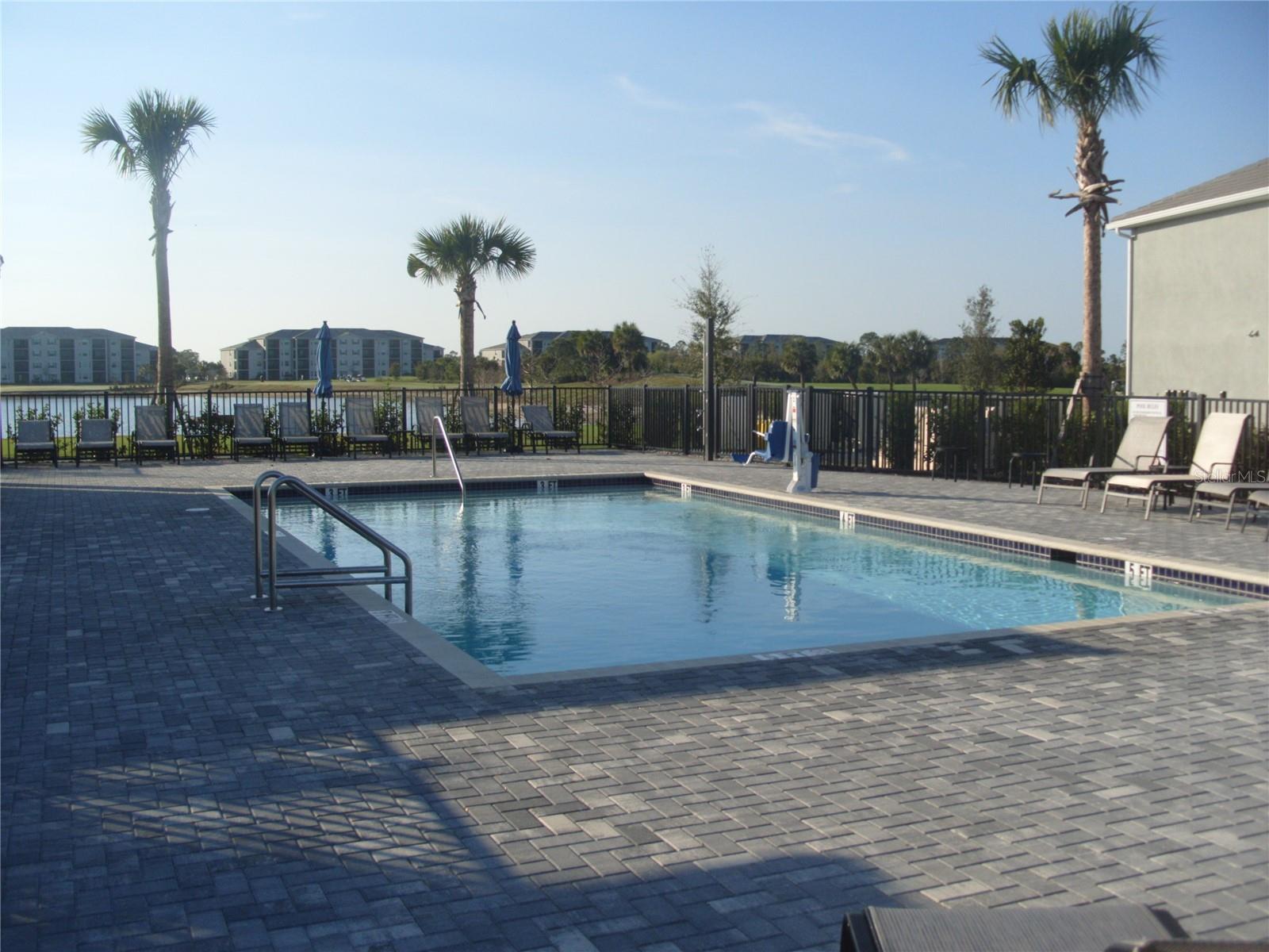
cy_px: 476
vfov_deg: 40.7
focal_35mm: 35
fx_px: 1283
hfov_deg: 52.6
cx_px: 634
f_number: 2.8
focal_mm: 7.8
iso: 80
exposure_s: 1/2000
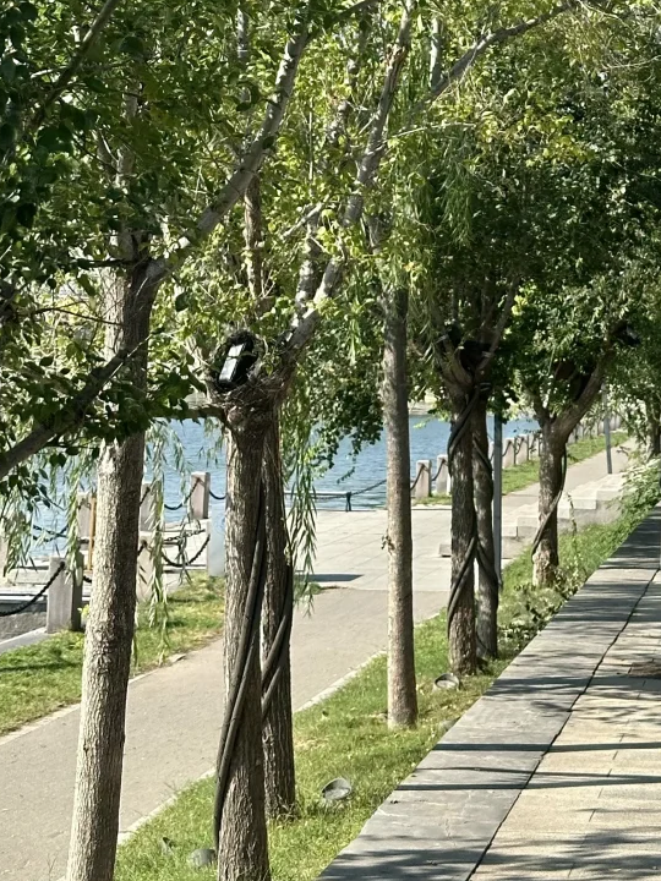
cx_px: 574
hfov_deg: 15.3
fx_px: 2444
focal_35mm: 96
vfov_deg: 20.0
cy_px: 56
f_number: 1.78
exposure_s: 1/1783
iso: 64
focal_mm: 6.86
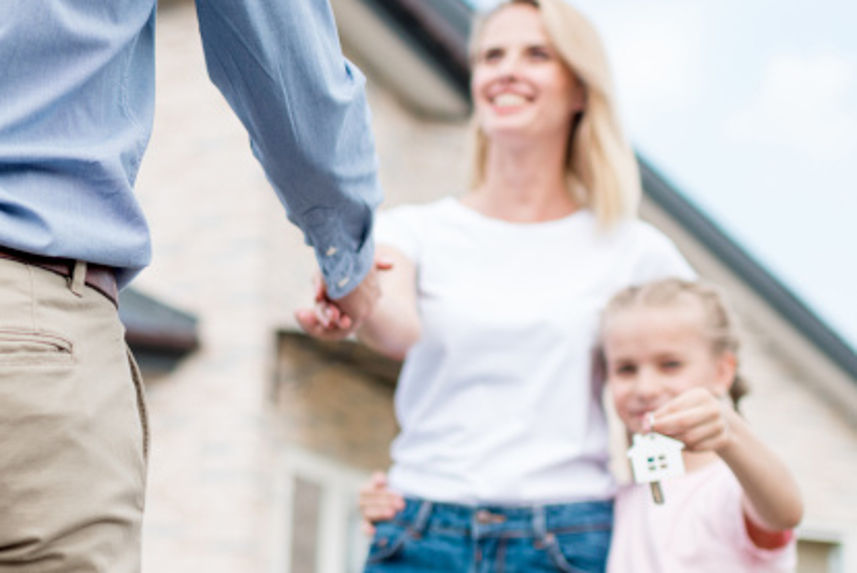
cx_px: 116
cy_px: 371
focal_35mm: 76
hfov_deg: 25.9
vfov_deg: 18.0
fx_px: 1811
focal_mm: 35
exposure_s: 1/3200
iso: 250
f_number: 2
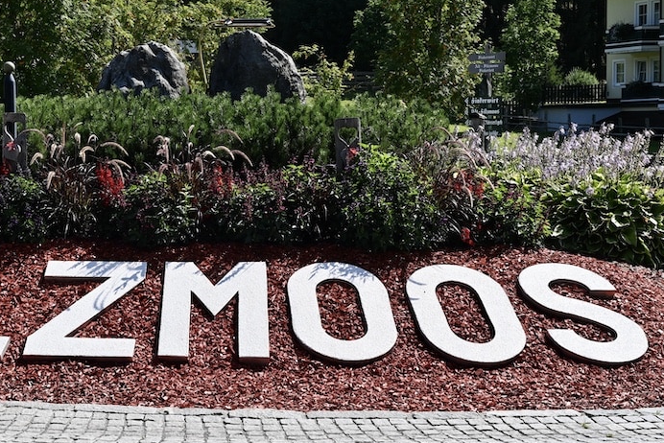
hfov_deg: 28.1
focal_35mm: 71
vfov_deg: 19.2
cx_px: 185
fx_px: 1310
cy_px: 183
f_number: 10
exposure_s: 1/125
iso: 110
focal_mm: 48
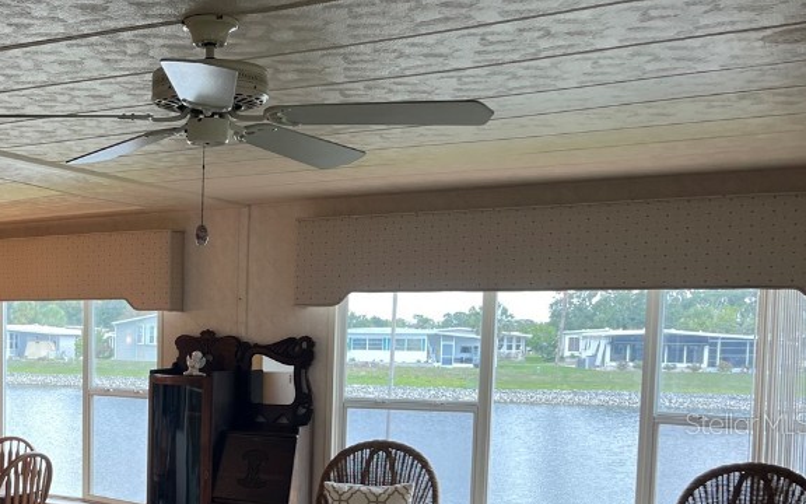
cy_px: 423
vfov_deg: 25.7
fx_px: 1076
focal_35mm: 49
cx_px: 101
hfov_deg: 38.6
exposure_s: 1/120
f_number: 1.6
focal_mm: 5.1
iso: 40
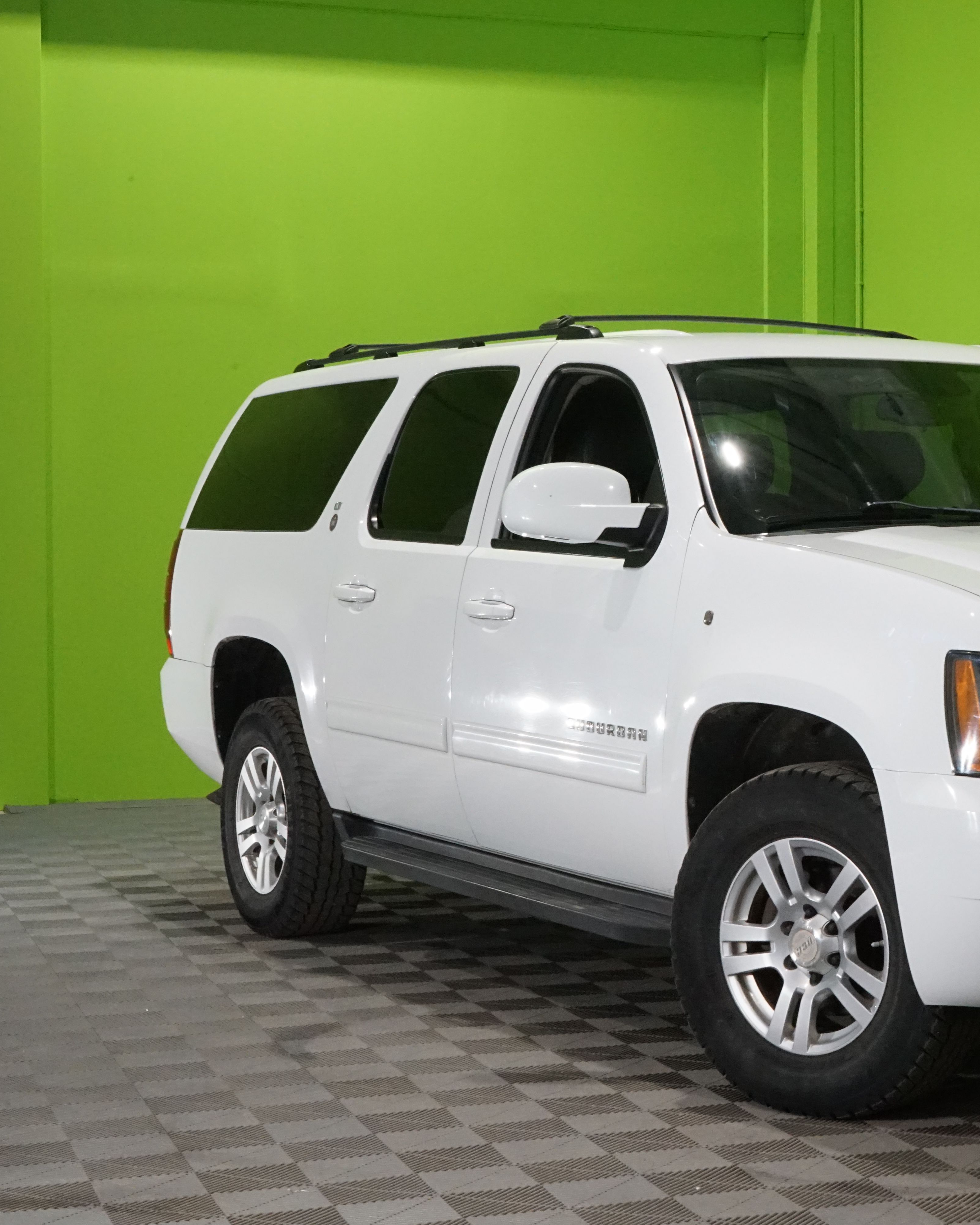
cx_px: 896
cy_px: 614
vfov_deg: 26.4
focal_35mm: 72
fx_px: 2610
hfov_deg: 20.8
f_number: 22
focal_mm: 51
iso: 6400
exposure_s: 1/25
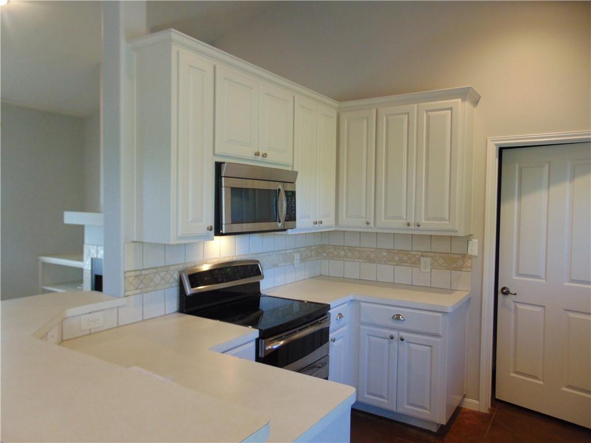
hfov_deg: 69.4
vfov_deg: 54.9
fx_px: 427
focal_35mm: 25
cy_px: 222
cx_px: 296
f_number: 3
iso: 200
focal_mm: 4.5
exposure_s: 1/30
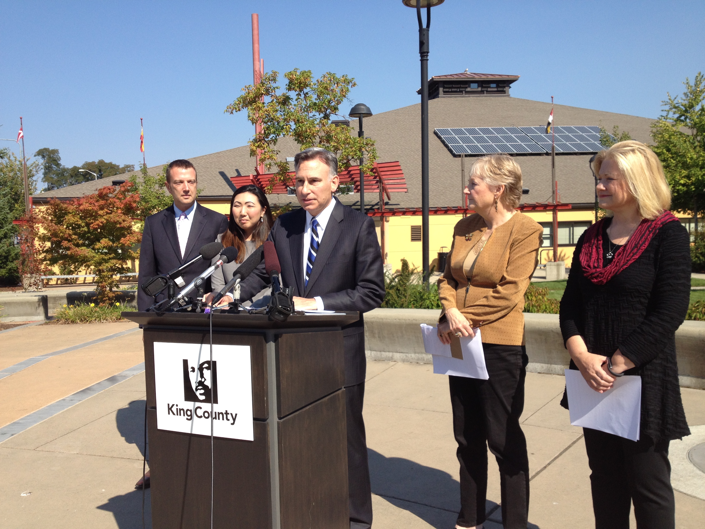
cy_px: 264
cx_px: 352
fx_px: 713
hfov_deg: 52.6
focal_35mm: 35
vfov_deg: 40.7
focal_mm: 4.28
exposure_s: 1/1227
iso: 50
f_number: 2.4
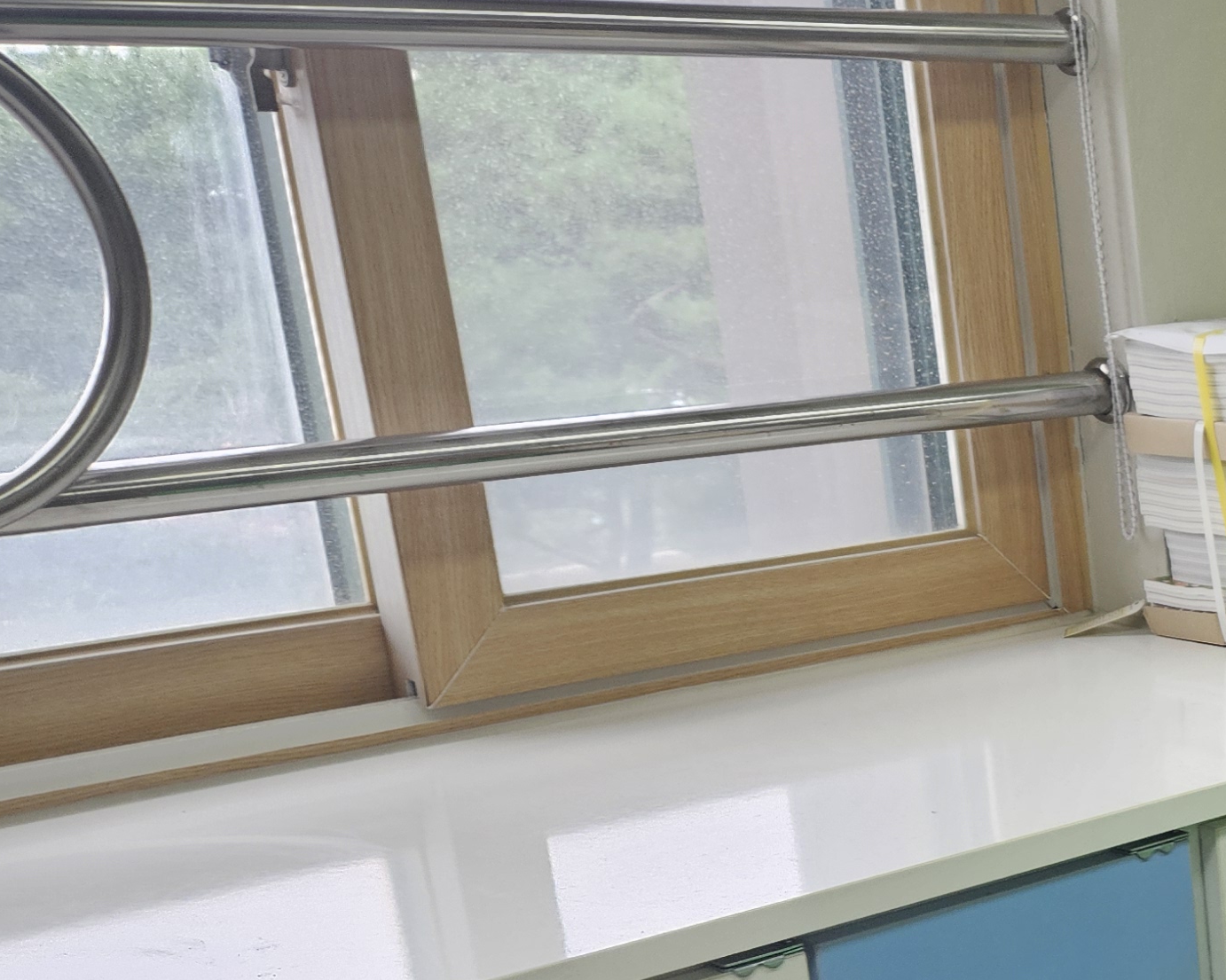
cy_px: 949
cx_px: 1756
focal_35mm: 65
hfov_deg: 24.0
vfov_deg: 22.7
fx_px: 2358
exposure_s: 1/120
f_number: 1.8
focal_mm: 5.4
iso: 64
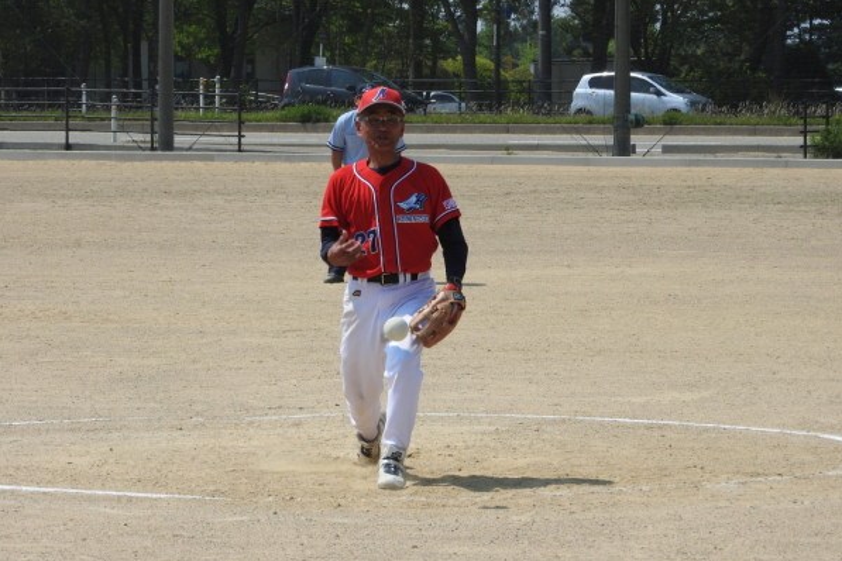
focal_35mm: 209
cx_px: 422
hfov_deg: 9.8
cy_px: 304
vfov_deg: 6.6
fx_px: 4888
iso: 100
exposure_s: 1/800
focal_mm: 35.8
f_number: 5.3
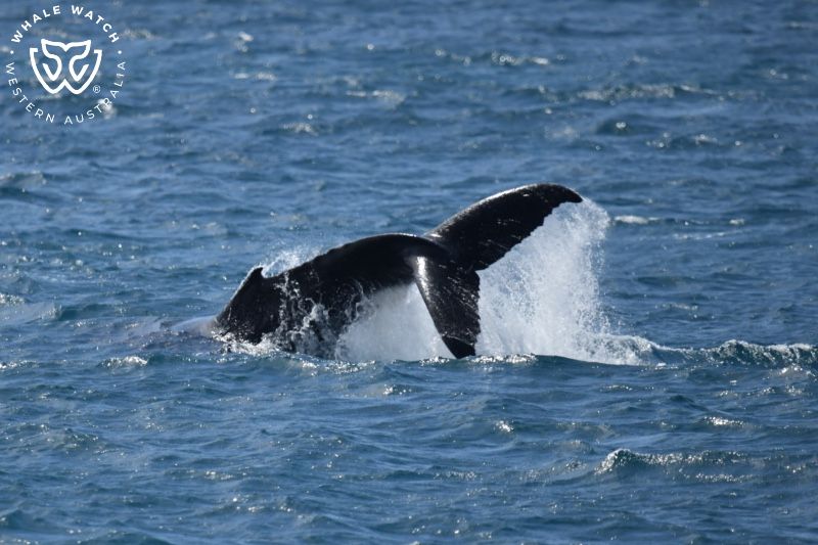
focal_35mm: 600
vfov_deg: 2.3
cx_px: 409
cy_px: 272
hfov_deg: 3.4
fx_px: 13630
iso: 1100
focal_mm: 600
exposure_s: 1/8000
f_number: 6.3
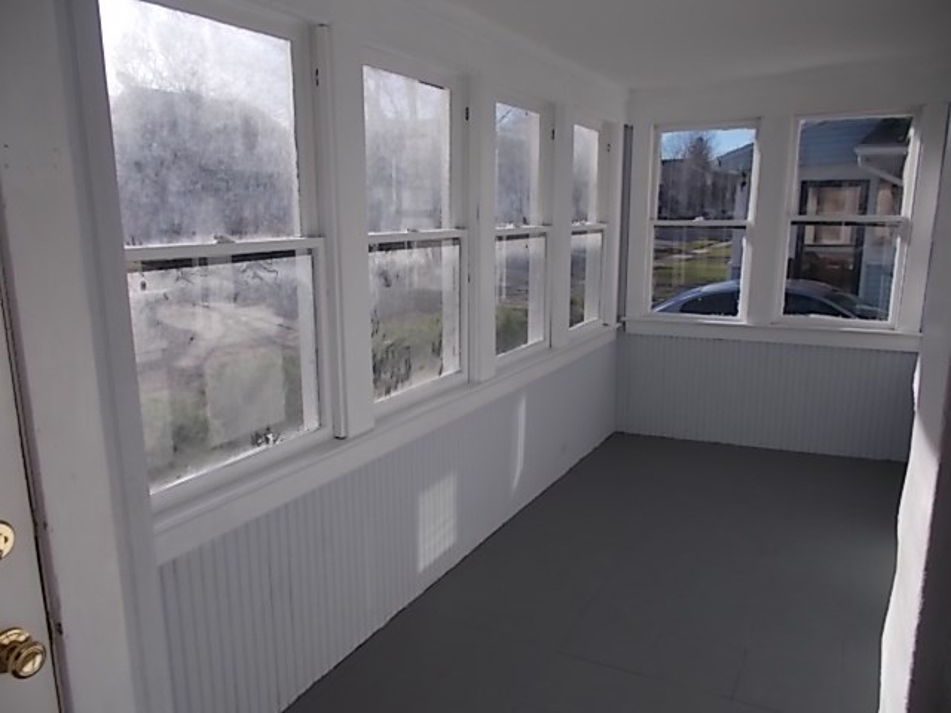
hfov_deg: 67.3
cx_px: 476
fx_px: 714
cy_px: 356
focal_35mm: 26
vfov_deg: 53.1
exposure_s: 1/160
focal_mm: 4.6
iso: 80
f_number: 8
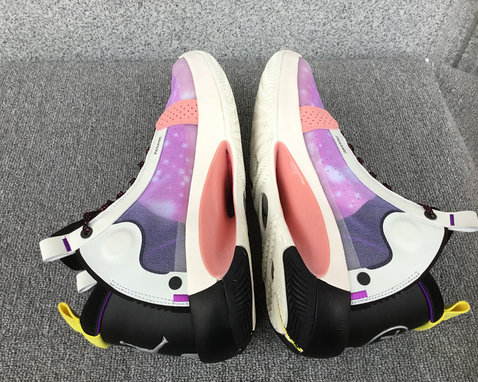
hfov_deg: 54.2
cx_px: 237
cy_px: 192
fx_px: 467
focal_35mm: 33
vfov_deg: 44.5
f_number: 2.4
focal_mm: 3.3
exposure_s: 1/100
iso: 32
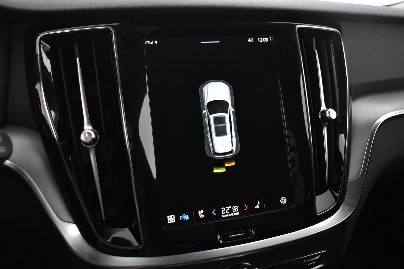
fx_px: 370
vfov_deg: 40.0
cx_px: 202
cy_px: 134
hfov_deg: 57.2
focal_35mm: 33
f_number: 3.8
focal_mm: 22
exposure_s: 1/30
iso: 2800
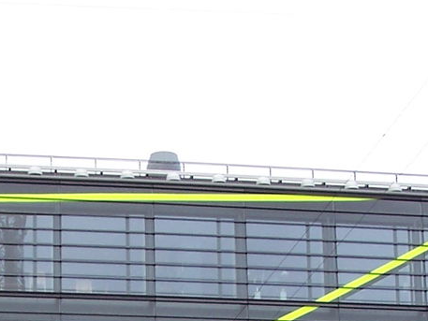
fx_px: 1645
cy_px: 507
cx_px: 144
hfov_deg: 14.8
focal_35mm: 133
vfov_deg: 10.7
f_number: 2.8
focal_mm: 6.3
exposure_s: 1/350
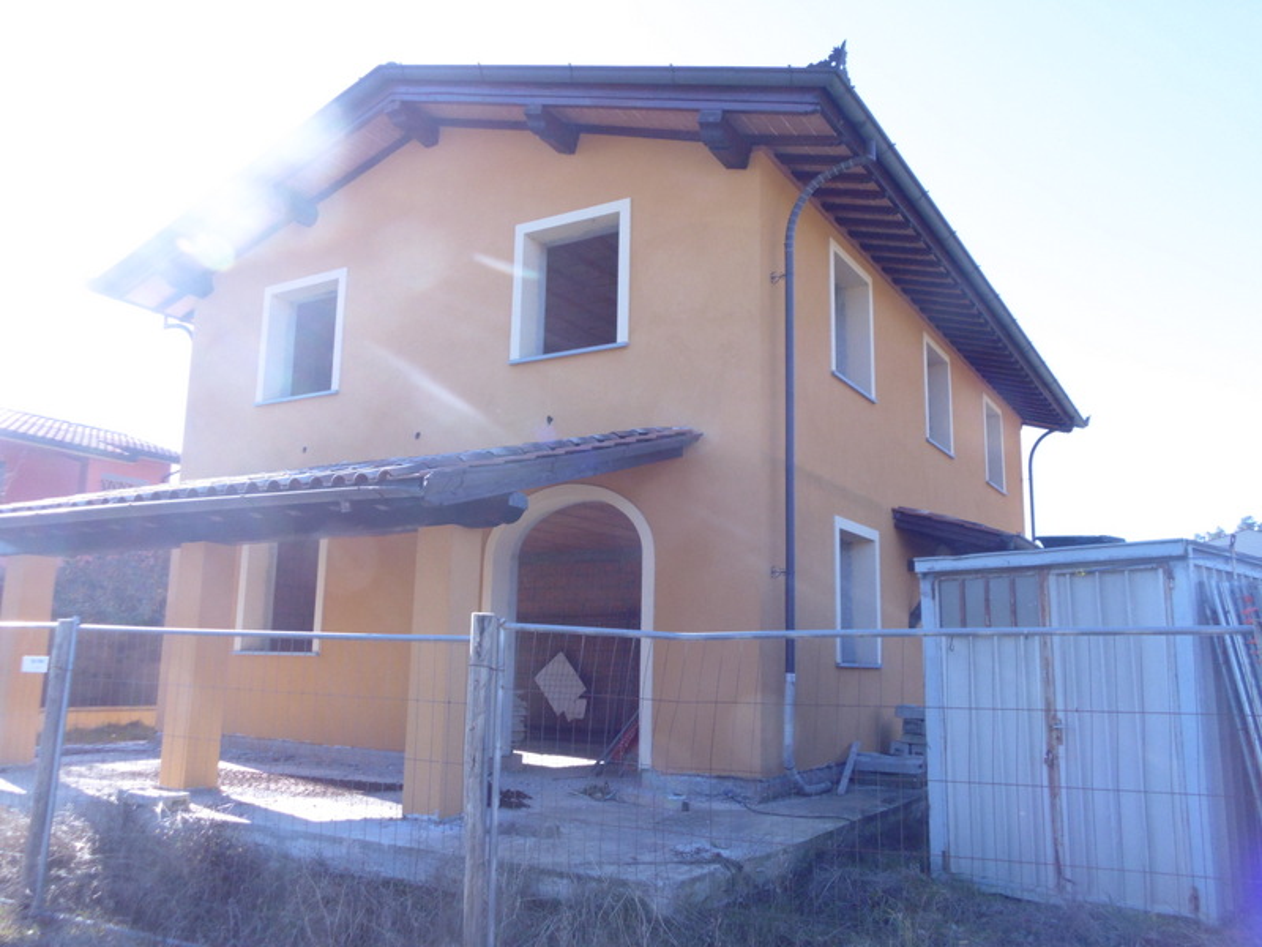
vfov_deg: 48.2
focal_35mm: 29
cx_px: 631
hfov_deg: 61.7
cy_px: 474
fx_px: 1057
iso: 100
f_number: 3.2
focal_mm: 5.3
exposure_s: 1/400
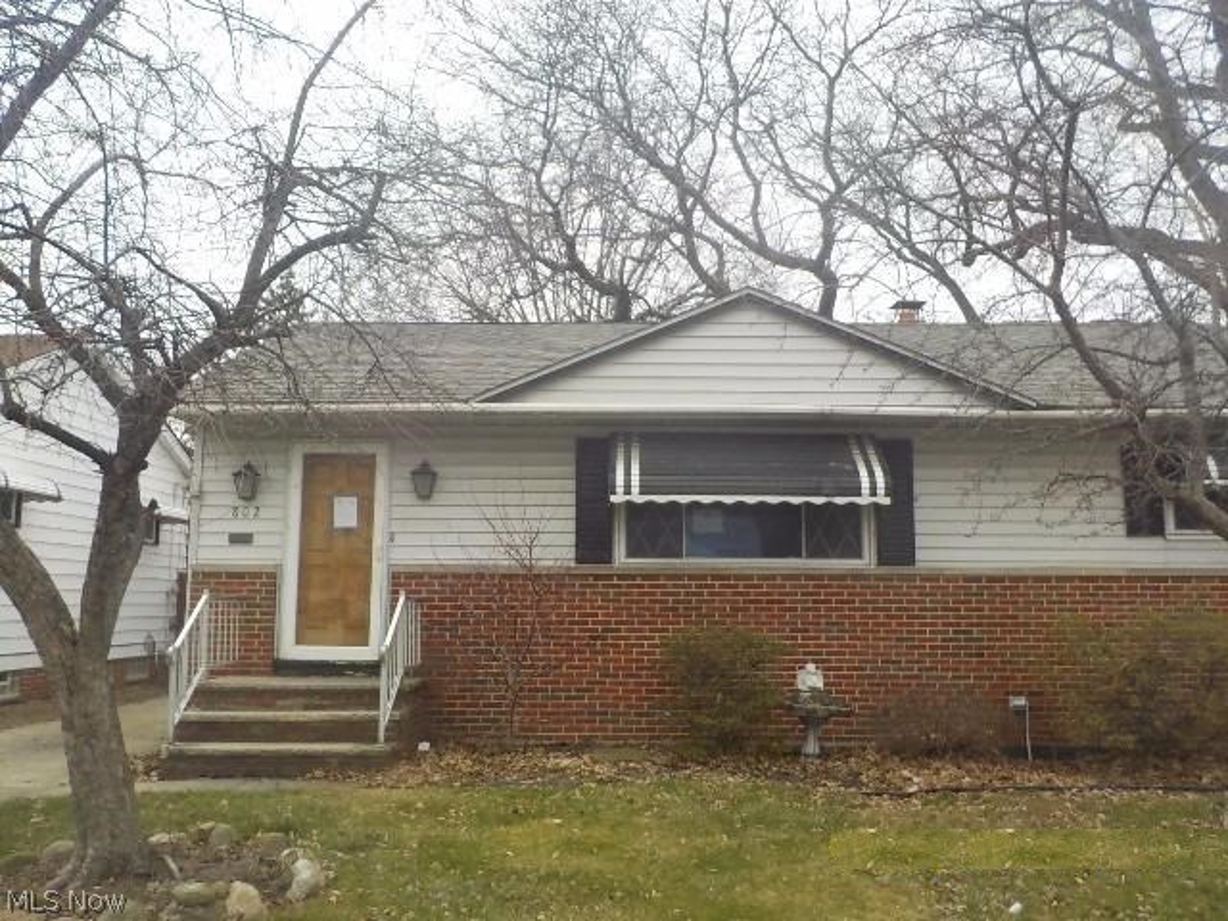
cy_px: 460
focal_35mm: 30
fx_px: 1064
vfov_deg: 46.8
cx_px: 614
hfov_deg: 60.0
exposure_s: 1/500
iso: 125
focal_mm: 4.1
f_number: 3.3
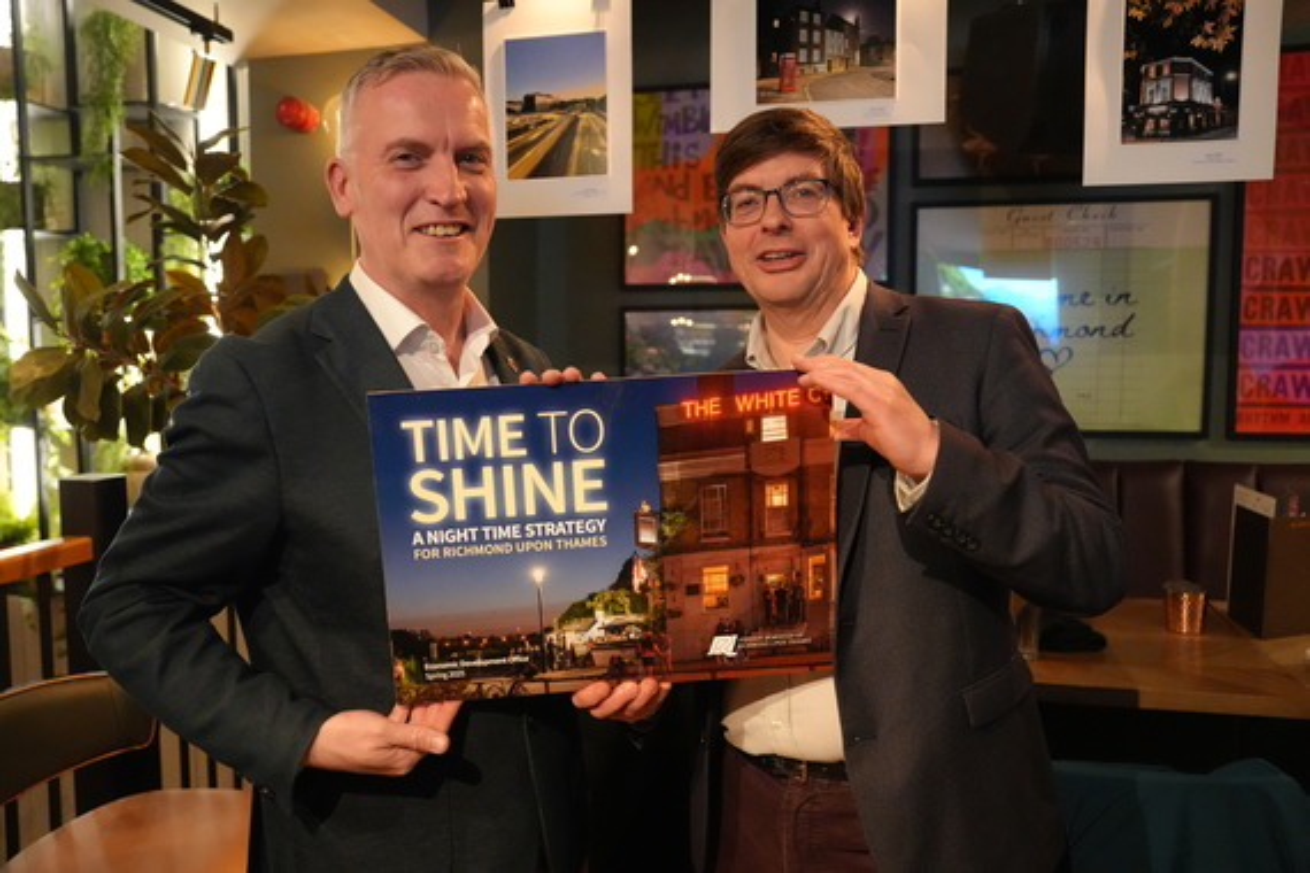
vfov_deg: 47.9
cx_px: 655
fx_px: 982
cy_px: 436
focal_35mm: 27
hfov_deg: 67.4
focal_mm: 27
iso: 12800
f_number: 3.2
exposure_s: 1/160
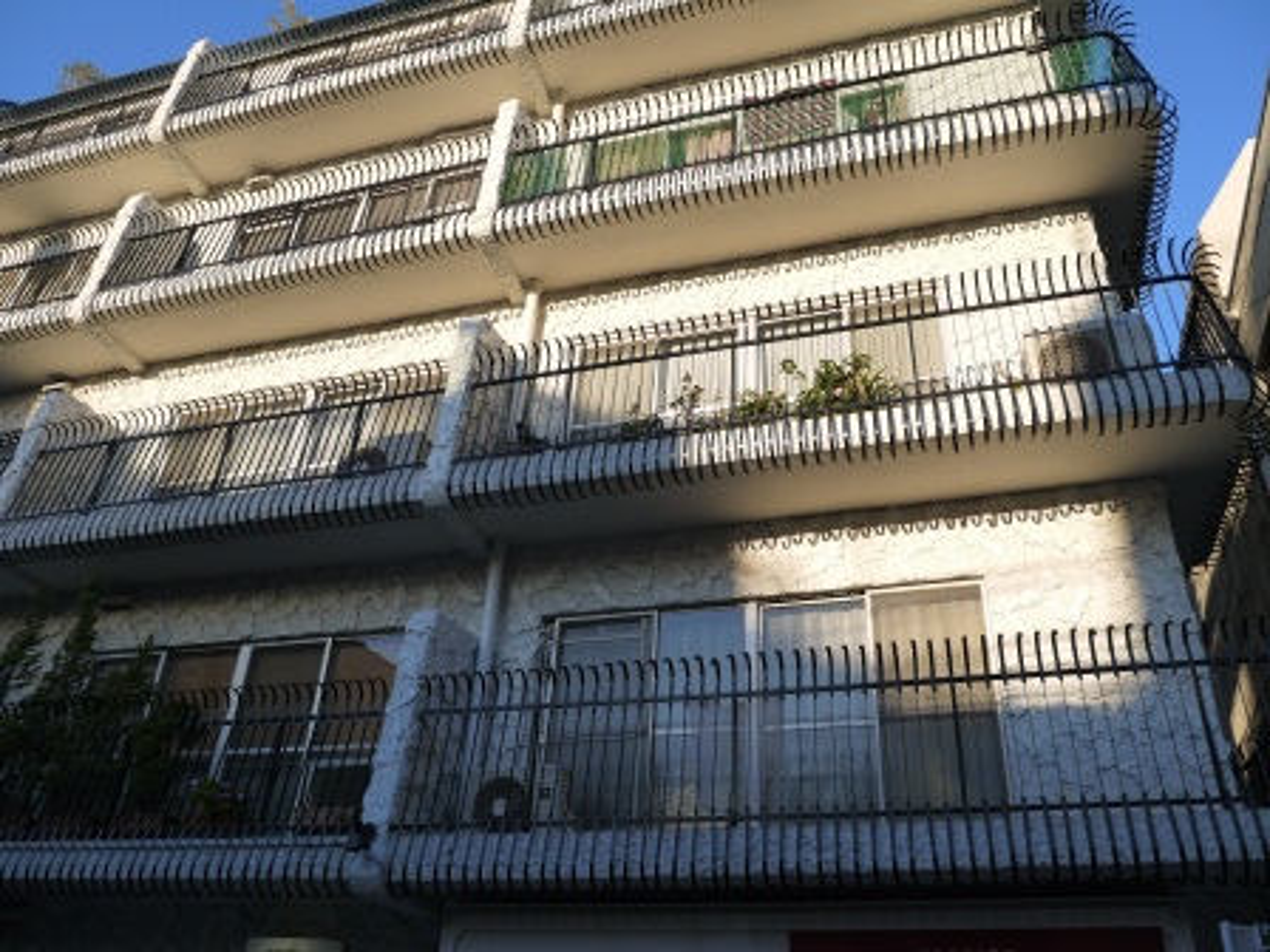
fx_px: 1027
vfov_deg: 49.7
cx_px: 635
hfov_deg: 63.4
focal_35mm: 28
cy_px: 476
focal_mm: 14
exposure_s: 1/320
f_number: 6.3
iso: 160
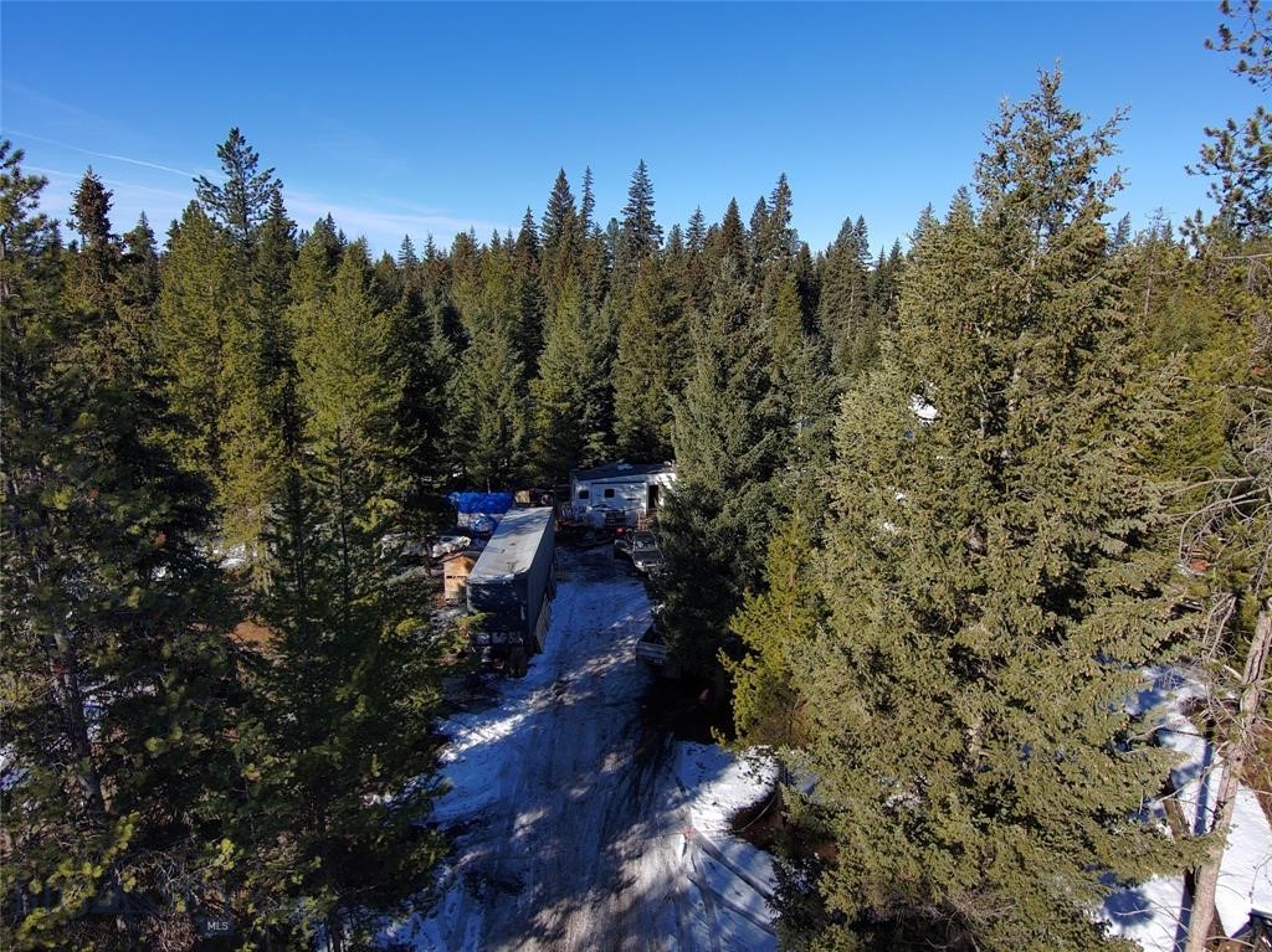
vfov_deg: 63.4
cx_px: 636
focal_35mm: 21
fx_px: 771
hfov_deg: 79.0
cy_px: 476
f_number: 2.8
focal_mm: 3.7
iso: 100
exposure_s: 1/1005
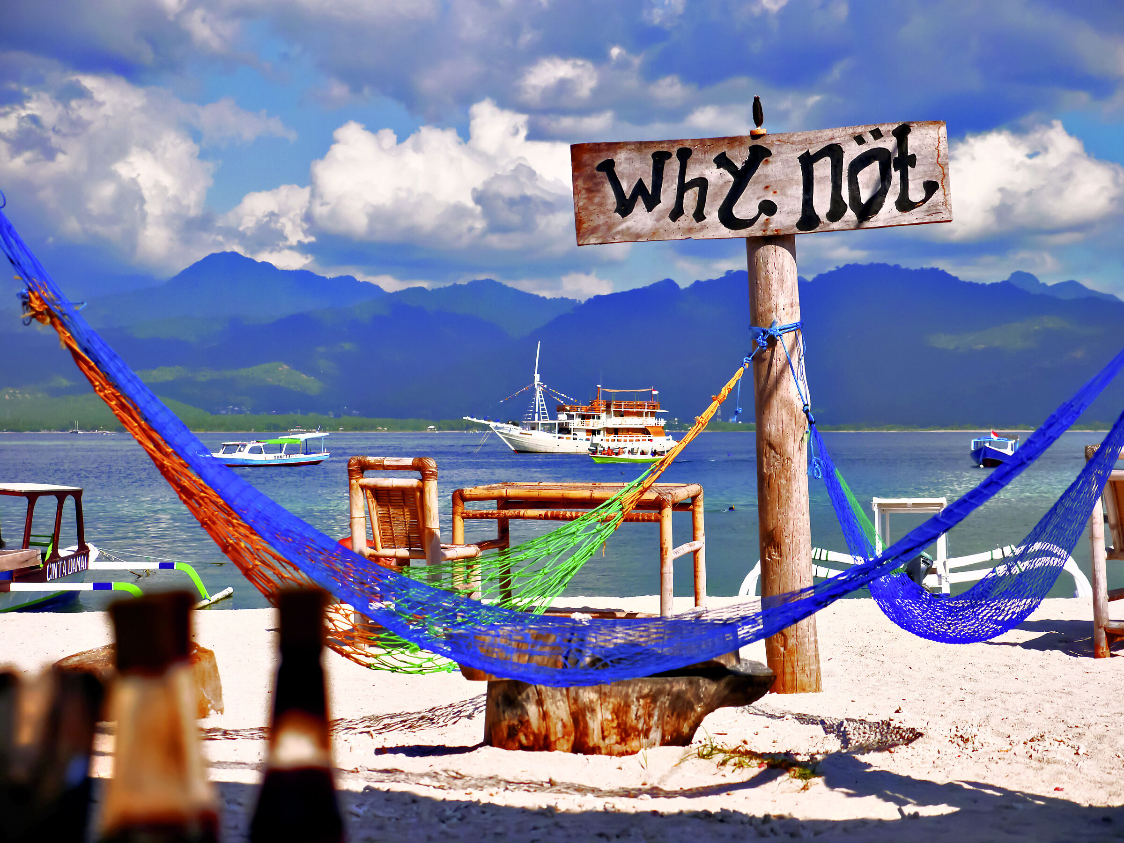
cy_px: 422
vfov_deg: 21.0
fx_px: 2273
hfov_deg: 27.8
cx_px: 562
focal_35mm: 70
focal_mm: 35
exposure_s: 1/4000
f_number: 4
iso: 160
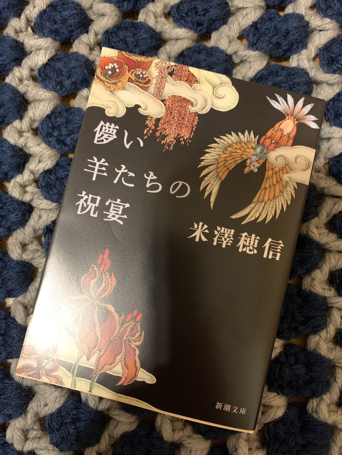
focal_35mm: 26
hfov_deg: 53.1
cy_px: 228
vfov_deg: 67.3
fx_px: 343
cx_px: 171
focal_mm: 4.25
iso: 800
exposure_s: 1/26
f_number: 1.8
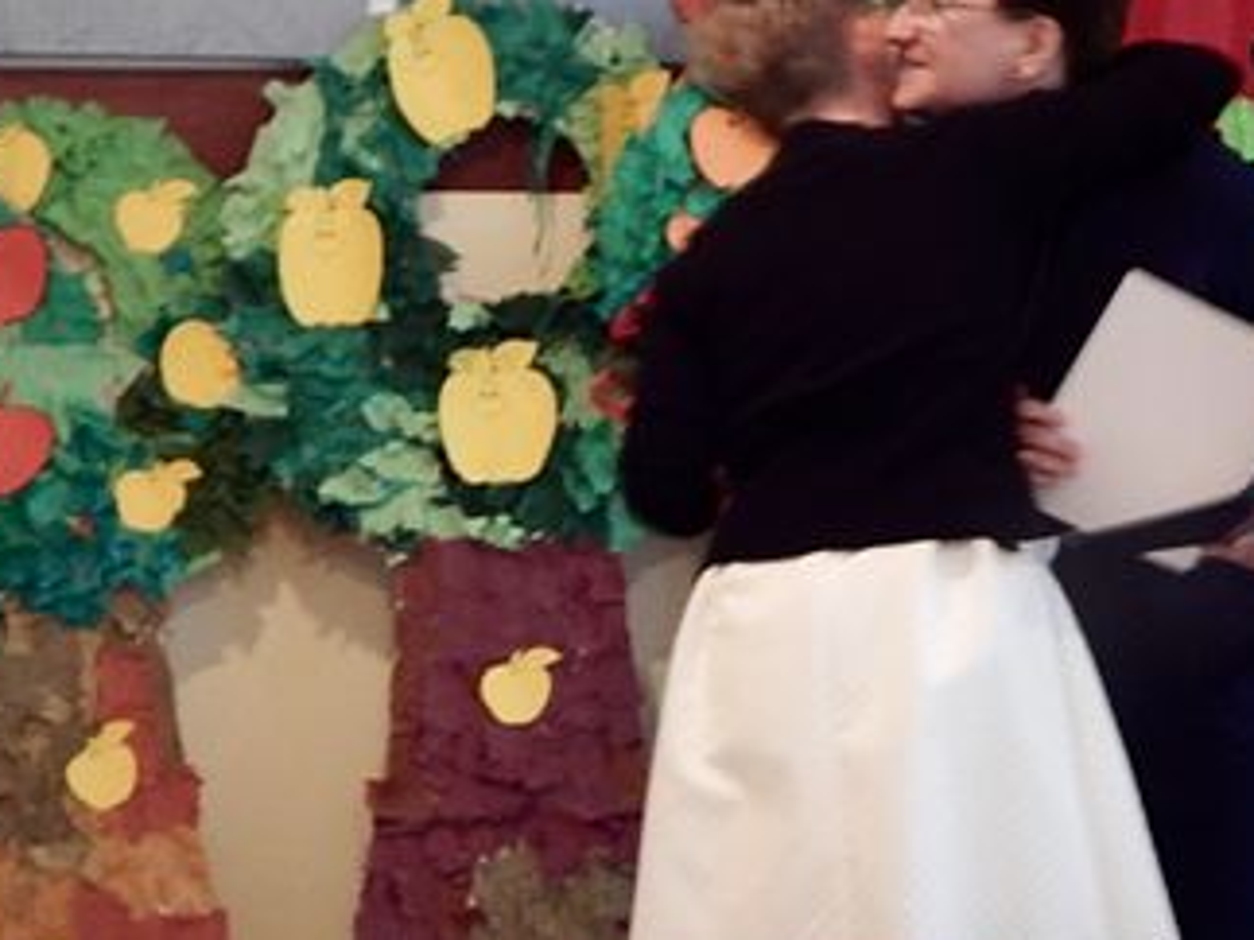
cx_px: 660
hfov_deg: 19.6
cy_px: 423
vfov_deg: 14.8
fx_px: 3621
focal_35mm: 100
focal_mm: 6.8
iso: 400
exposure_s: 1/8
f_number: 3.4
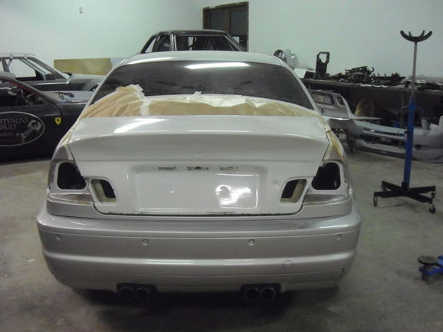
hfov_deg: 45.8
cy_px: 173
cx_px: 209
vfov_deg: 35.1
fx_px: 524
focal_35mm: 41
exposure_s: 1/30
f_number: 2.7
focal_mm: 6.2
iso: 800
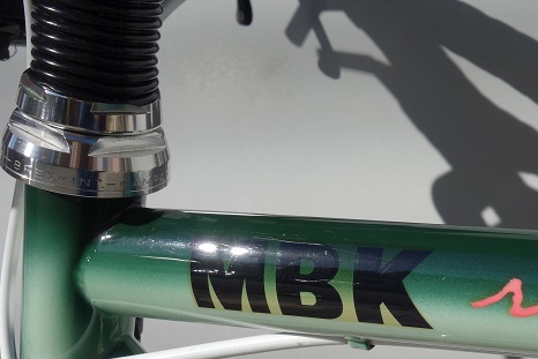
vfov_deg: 23.8
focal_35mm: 56
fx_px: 837
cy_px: 289
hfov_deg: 34.5
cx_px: 435
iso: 200
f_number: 7.1
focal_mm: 10.4
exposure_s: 1/800
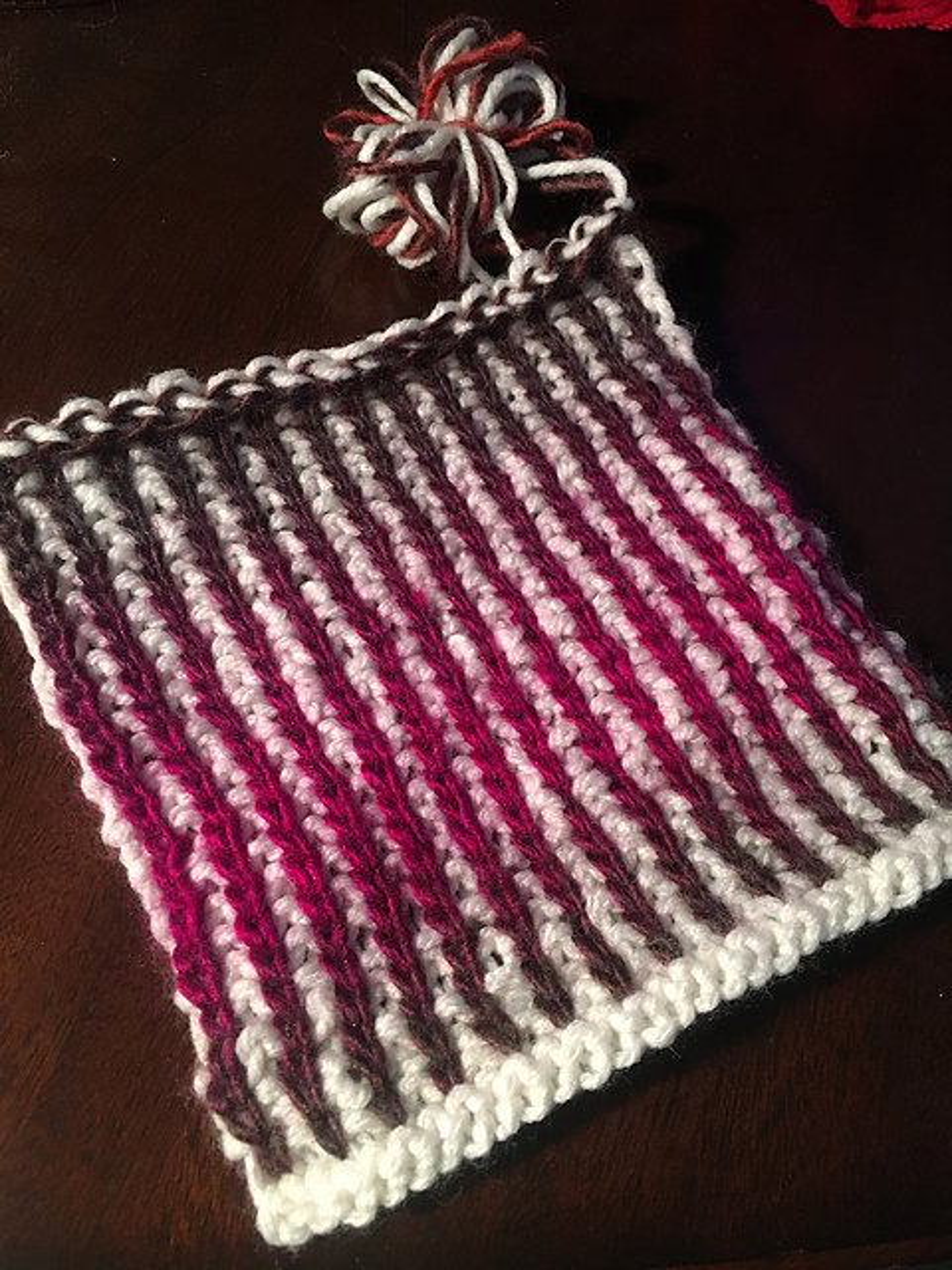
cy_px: 635
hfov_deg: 48.2
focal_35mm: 29
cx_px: 476
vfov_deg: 61.7
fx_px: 1063
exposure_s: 1/20
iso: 200
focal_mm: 4.15
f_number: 2.2
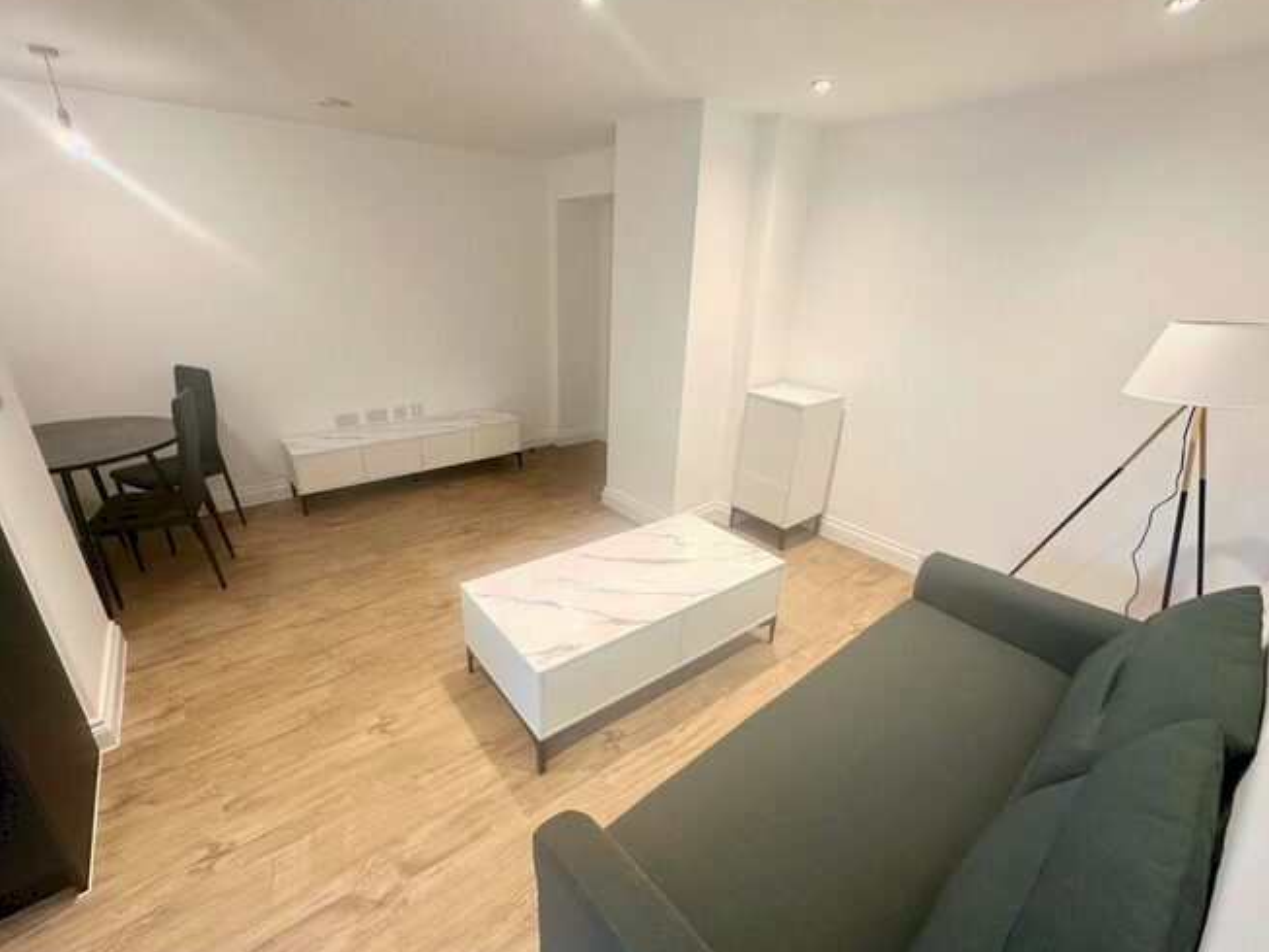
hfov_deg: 98.1
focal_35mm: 15
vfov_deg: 81.8
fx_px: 550
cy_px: 483
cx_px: 616
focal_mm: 2.22
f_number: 2.2
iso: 160
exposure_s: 1/100
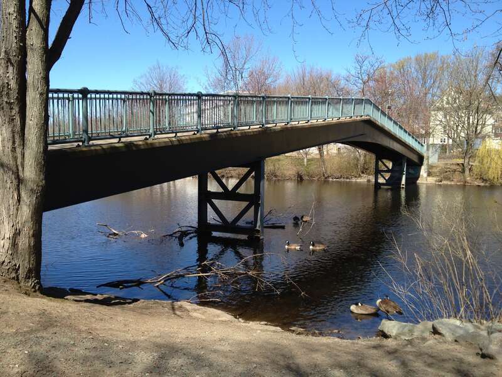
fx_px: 508
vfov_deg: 40.7
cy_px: 188
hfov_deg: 52.6
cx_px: 251
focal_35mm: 35
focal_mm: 4.28
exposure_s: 1/863
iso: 64
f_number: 2.4
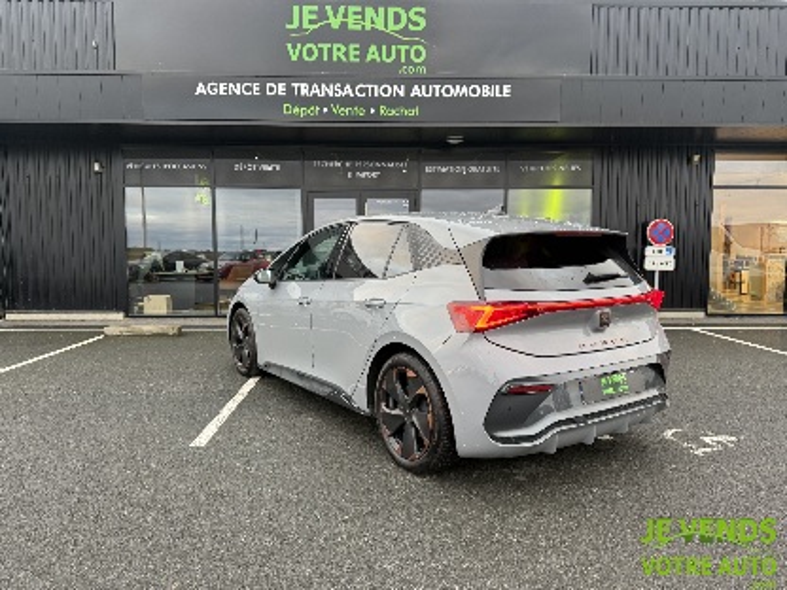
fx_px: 546
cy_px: 295
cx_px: 394
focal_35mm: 24
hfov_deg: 71.6
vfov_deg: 56.8
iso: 200
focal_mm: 6.76
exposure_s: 1/116
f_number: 1.78
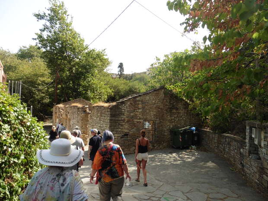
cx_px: 134
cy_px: 100
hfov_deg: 71.6
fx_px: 186
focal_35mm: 24
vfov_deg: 56.8
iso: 100
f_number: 4
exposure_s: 1/320
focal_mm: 4.3
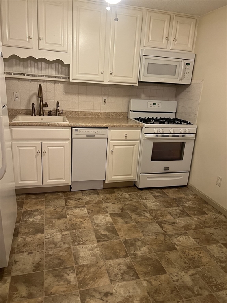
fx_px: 227
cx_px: 114
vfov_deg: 67.3
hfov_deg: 53.1
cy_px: 152
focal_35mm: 26
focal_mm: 5.7
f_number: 1.5
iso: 200
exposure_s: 1/60
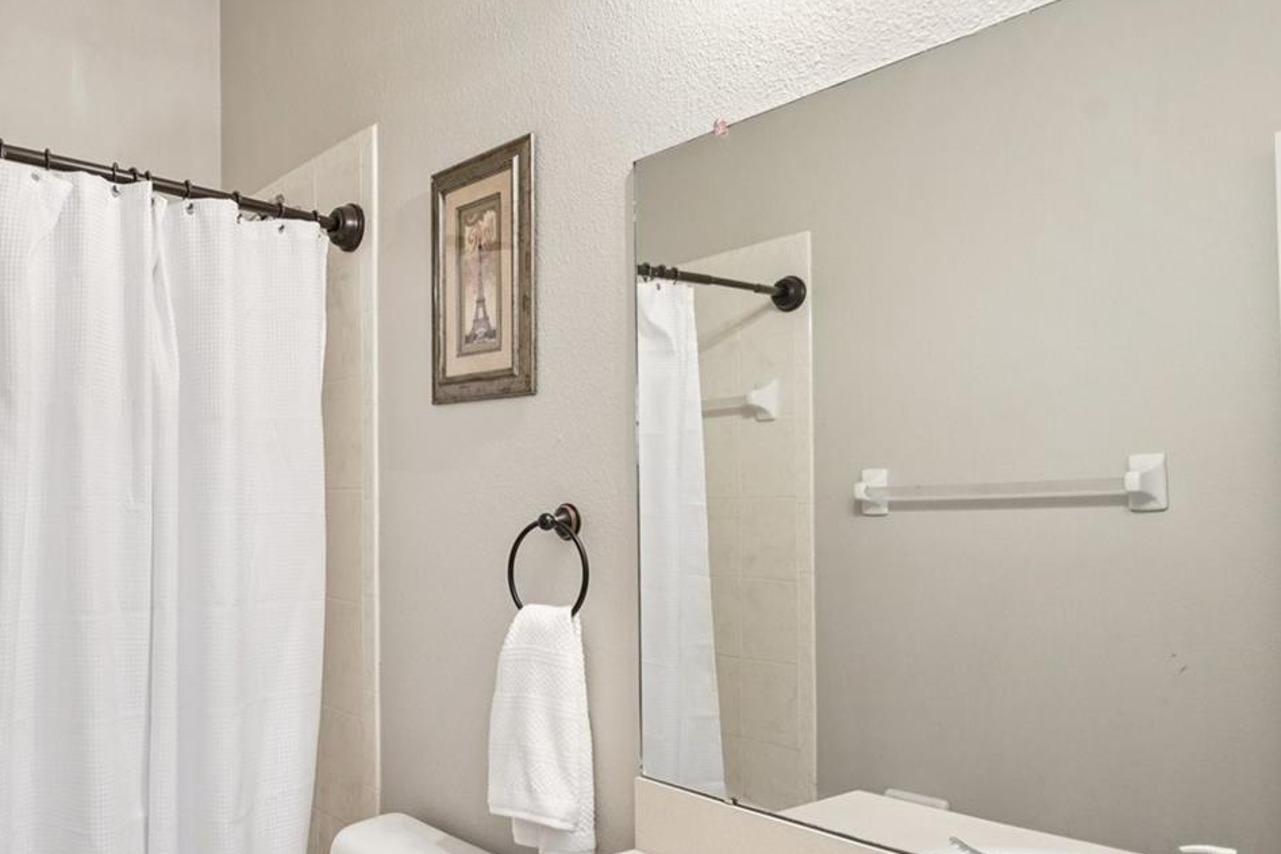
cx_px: 331
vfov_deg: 47.7
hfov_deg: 63.7
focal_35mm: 27
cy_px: 509
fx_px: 961
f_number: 8
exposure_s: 1/5
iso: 400
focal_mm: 16
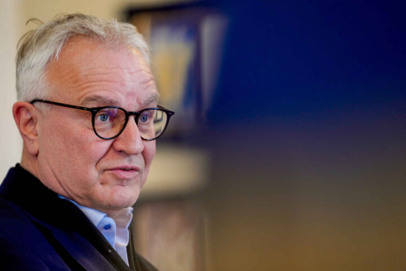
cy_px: 136
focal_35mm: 200
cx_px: 203
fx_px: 2255
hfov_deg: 10.3
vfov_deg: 6.9
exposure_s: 1/60
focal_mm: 200
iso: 1250
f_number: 2.8
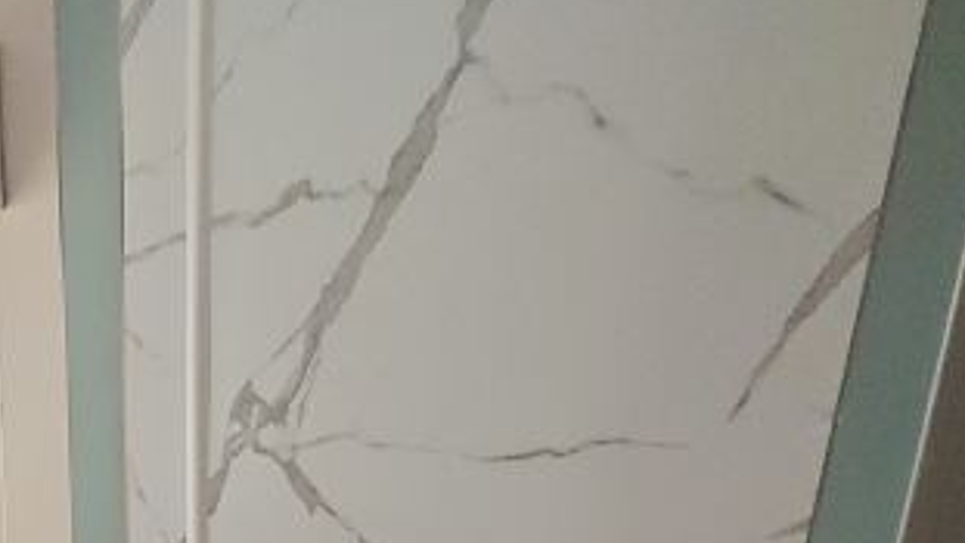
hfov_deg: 39.3
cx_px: -105
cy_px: 912
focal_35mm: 42
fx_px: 1075
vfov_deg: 21.4
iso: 64
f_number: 2.2
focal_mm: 1.91
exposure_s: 1/65.9
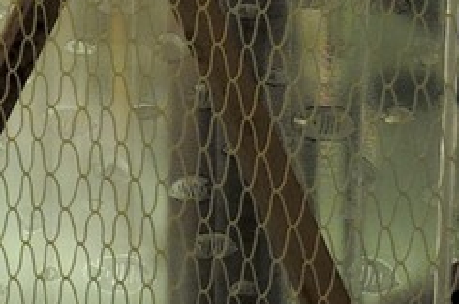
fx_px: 1807
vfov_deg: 9.5
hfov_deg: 10.4
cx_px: -910
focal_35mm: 142
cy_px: -56
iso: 100
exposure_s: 1.1
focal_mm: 14
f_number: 8
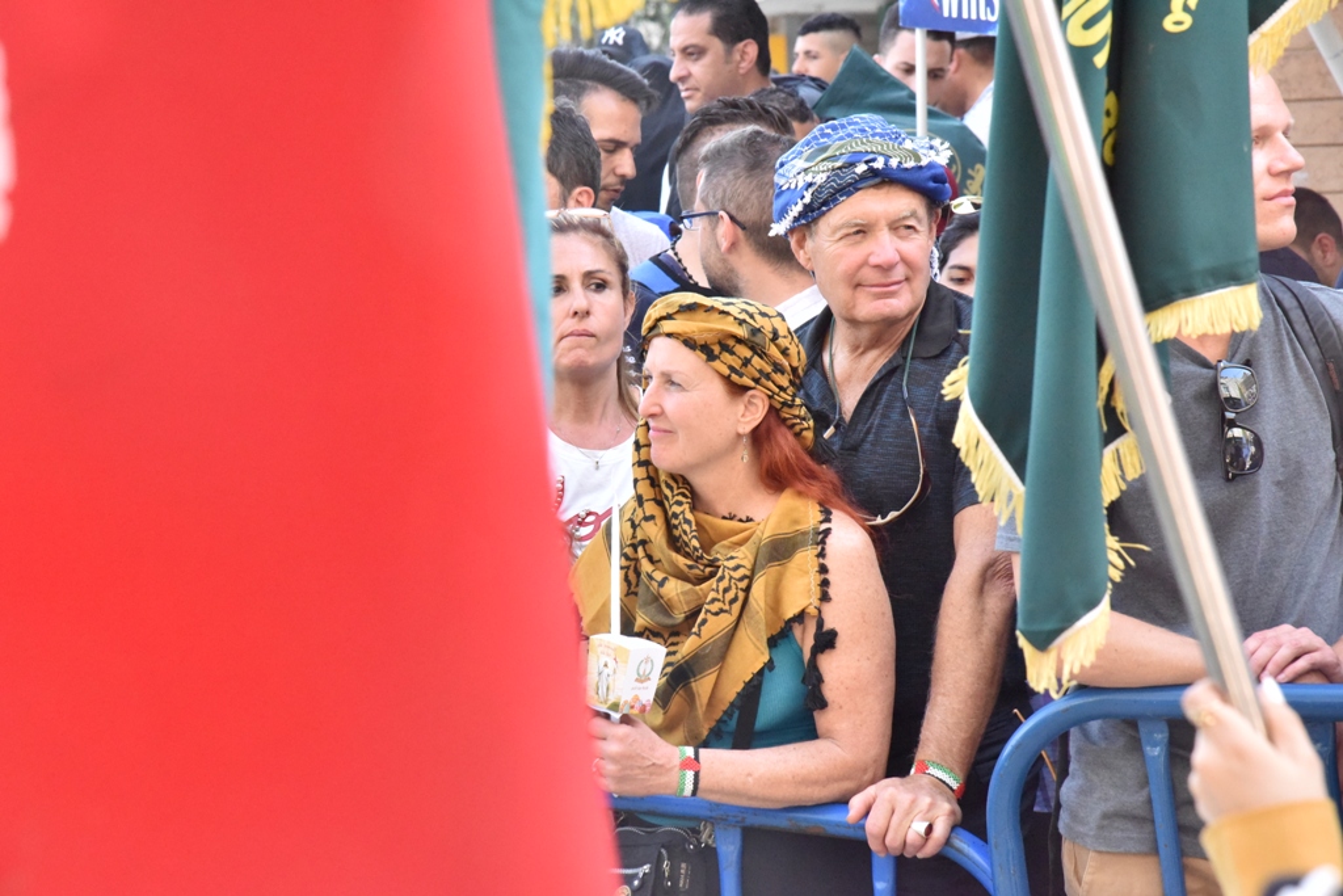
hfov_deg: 18.3
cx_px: 672
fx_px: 4179
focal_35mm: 112
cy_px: 448
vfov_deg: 12.2
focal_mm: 112
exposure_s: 1/800
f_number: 10
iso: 6400
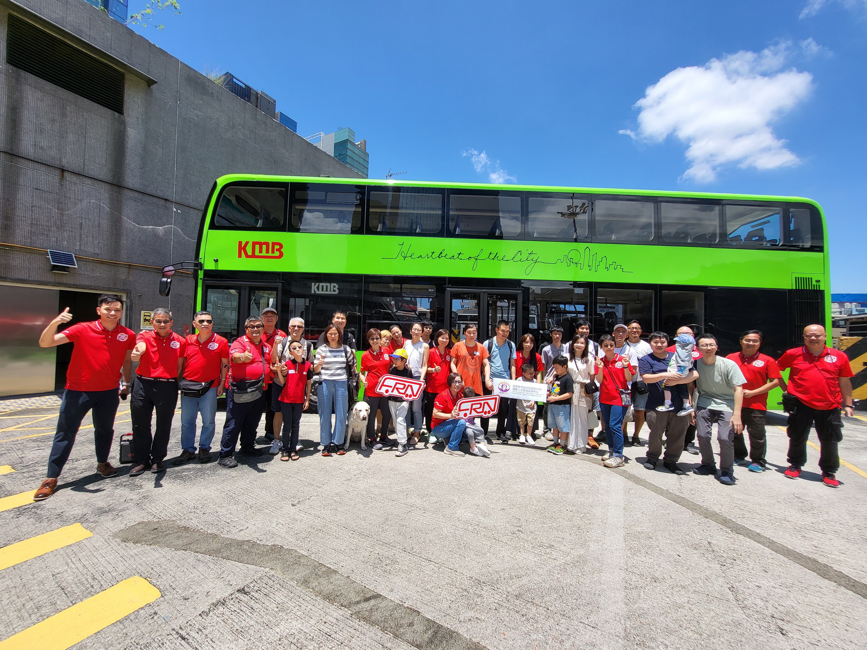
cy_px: 325
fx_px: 326
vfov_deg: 89.9
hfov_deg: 106.2
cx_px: 434
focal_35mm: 13
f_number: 2.2
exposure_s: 1/957
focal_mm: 1.74
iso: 32
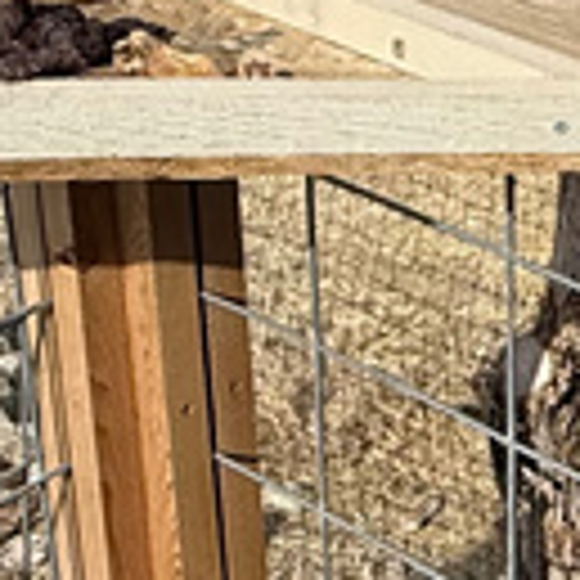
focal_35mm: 98
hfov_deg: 16.2
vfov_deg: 17.0
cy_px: -99
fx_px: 1858
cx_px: 877
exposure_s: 1/3460
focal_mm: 2.22
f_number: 2.2
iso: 50
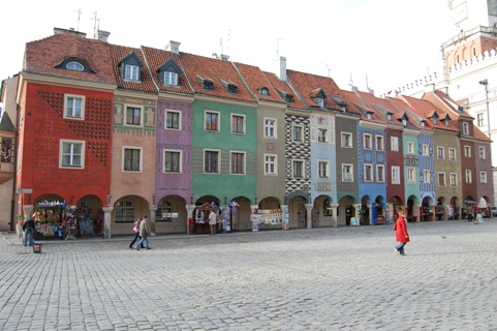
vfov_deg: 47.9
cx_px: 248
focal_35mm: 27
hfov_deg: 67.4
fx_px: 372
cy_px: 166
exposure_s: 1/160
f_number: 6.3
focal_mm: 18
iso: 200
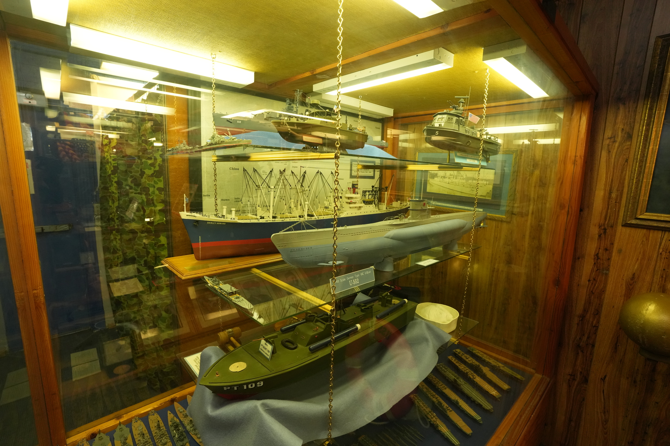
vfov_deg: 73.7
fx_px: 298
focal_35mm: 16
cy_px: 223
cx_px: 335
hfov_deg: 96.7
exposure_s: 1/30
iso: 3200
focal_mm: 16
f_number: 7.1
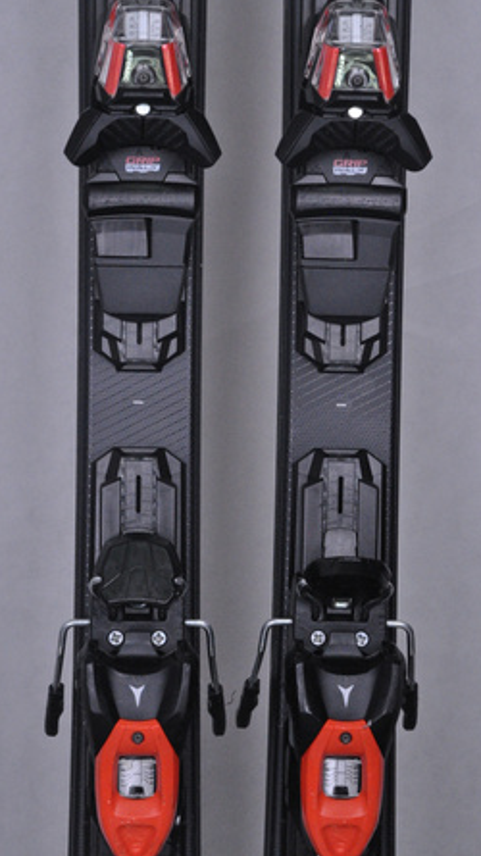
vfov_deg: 16.9
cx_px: 238
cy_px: 429
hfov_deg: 9.5
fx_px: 2882
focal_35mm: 127
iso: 3200
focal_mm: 80
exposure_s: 1/125
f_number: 9.5
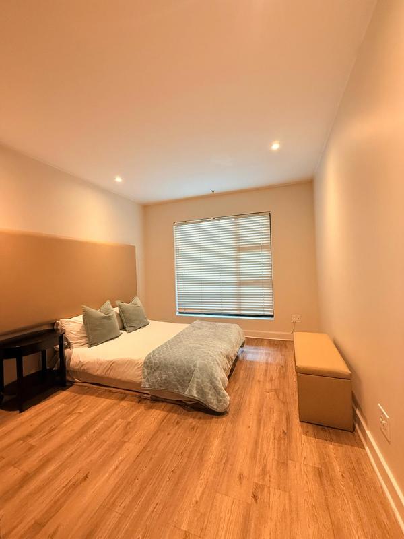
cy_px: 270
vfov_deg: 102.1
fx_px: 218
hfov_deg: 85.7
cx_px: 202
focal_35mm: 14
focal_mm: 2.22
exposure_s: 1/100
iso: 250
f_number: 2.2
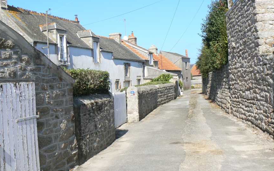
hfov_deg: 49.3
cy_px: 79
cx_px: 140
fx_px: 299
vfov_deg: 32.0
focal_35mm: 40
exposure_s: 1/400
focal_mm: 6
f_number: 5.6
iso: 80
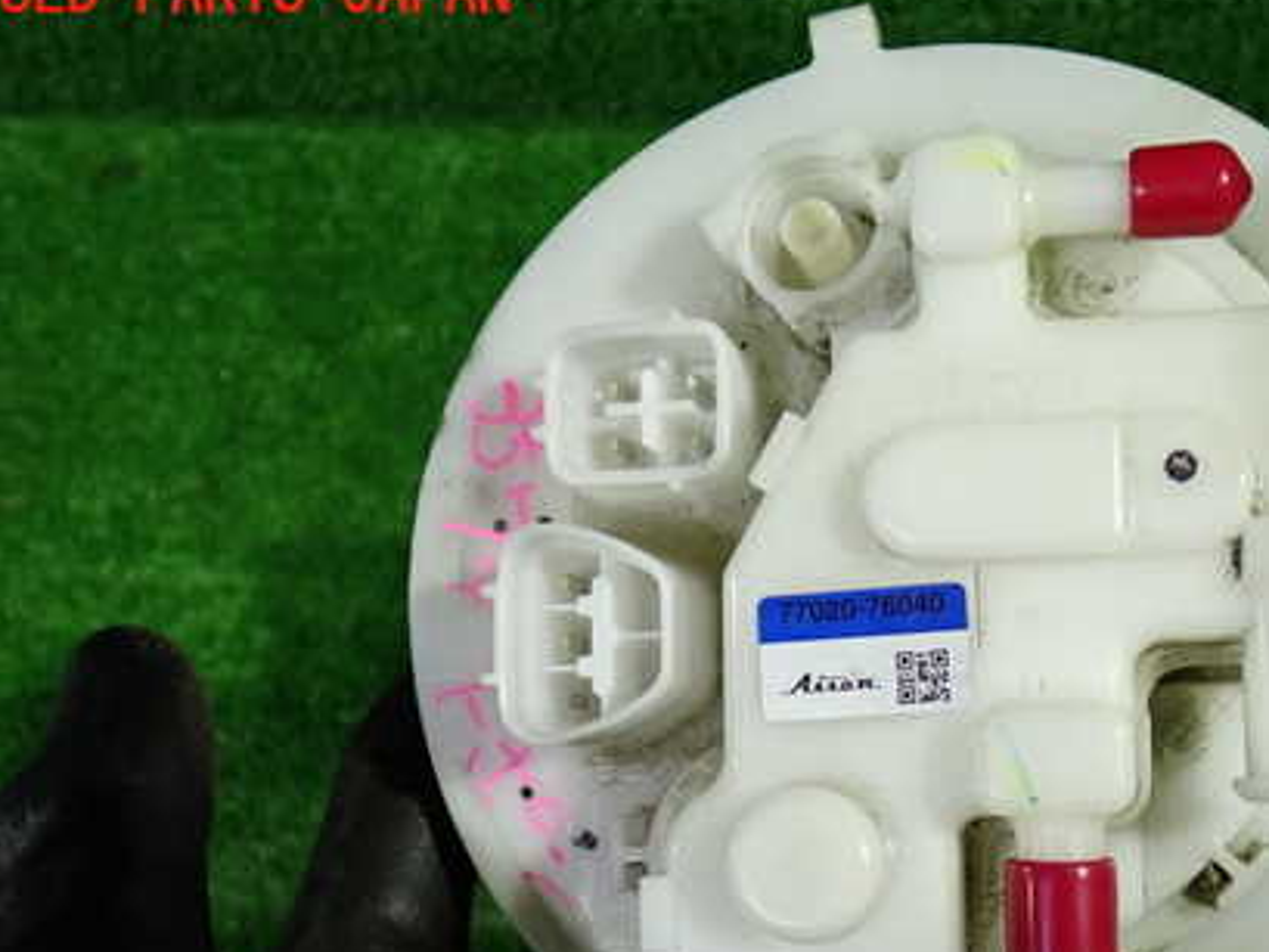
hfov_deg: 42.2
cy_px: 651
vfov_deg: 32.6
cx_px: 878
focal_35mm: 44
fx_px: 1613
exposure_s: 1/30
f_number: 2.3
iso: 320
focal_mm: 5.4
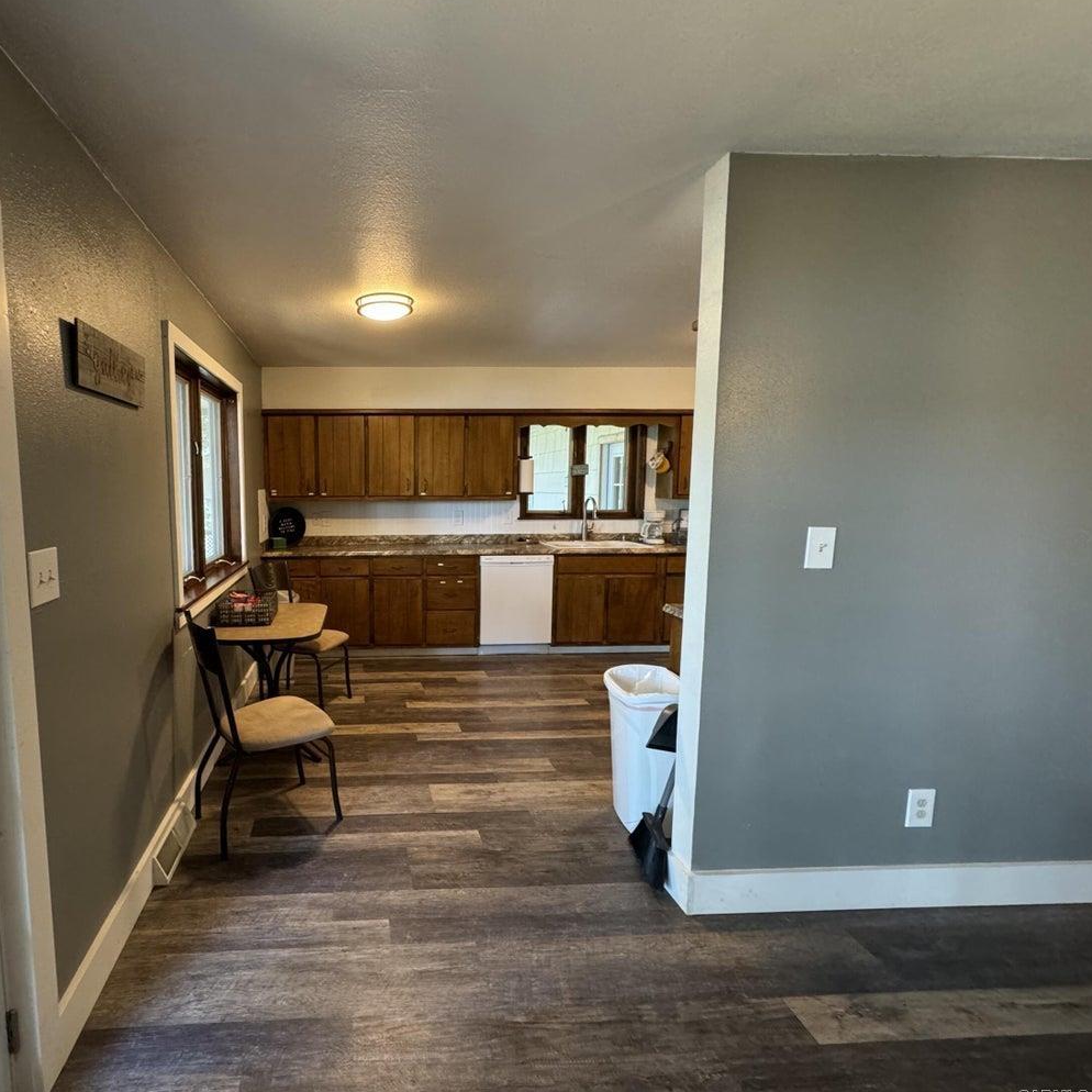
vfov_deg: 84.0
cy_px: 548
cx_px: 378
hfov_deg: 81.6
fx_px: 607
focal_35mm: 17
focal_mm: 2.22
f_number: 2.2
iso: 400
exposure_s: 1/60
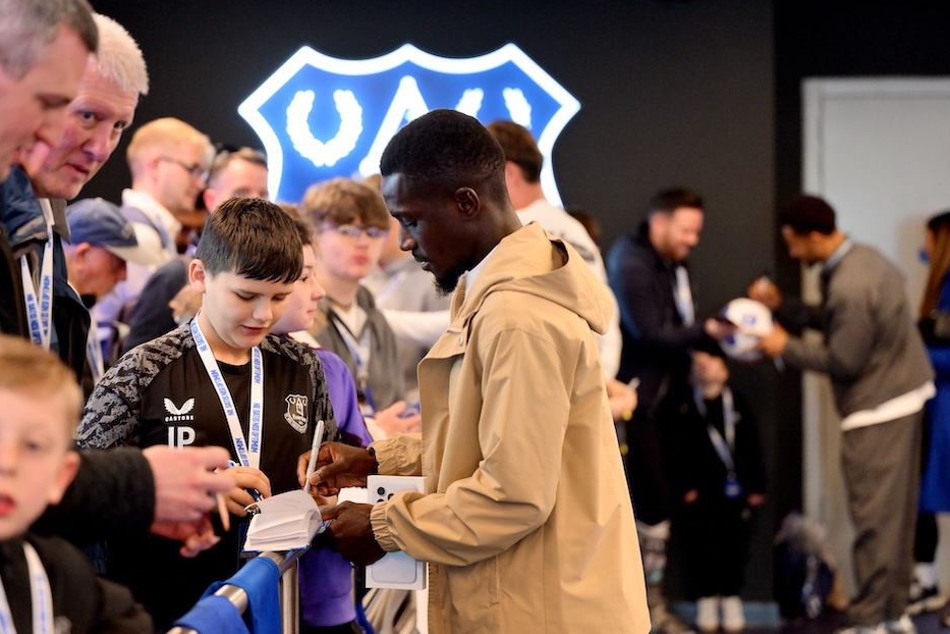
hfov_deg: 20.2
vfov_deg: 13.6
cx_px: 431
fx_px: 2665
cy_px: 289
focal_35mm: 101
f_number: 2.8
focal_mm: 92
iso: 4000
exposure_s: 1/320
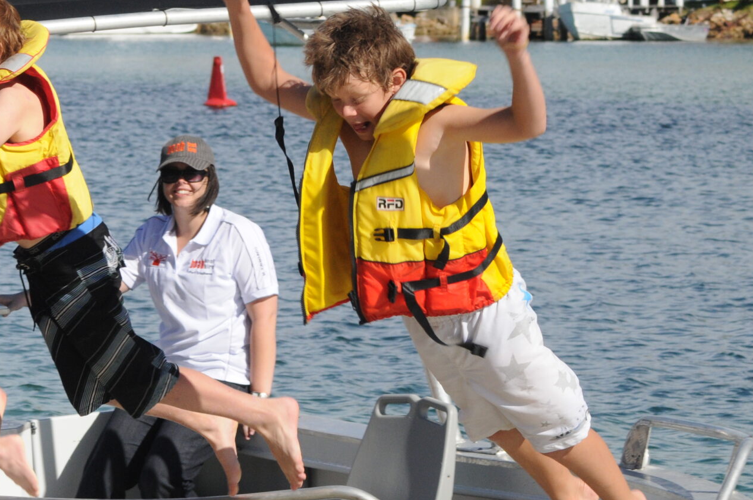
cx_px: 86
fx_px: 4429
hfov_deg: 9.7
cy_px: 298
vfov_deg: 6.5
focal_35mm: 212
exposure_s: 1/320
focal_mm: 70
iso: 500
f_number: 10
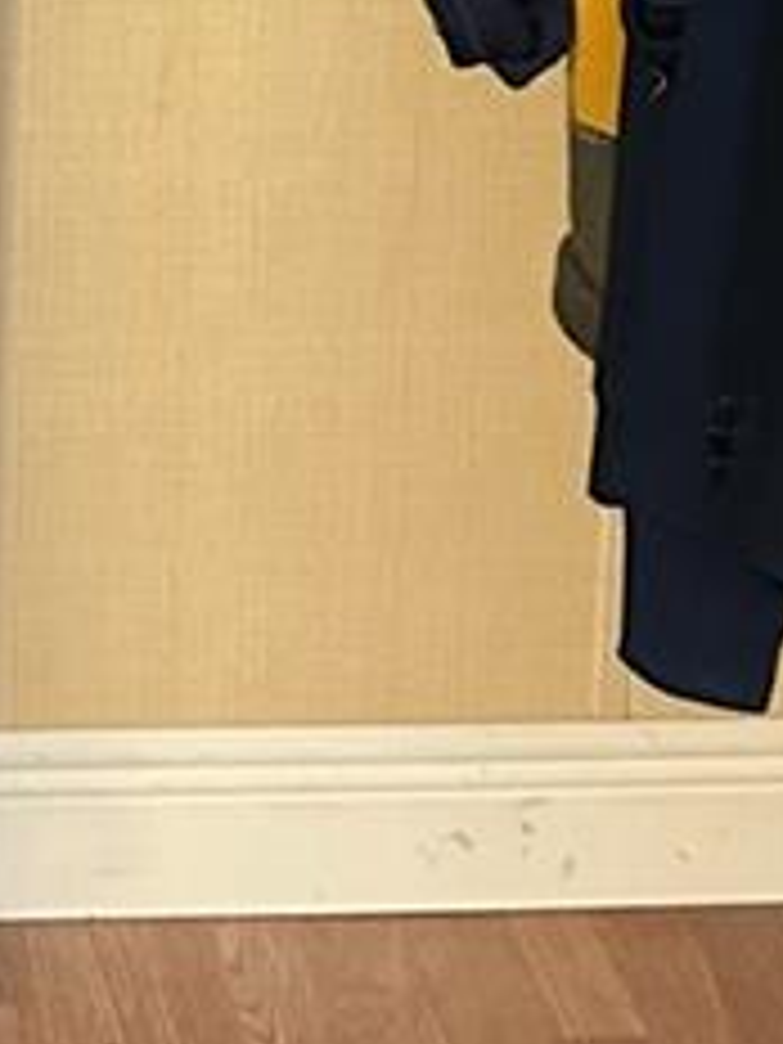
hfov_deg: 11.7
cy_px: -720
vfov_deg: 14.4
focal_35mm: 124
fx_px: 3740
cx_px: -189
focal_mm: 6.86
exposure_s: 1/40
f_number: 1.78
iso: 800
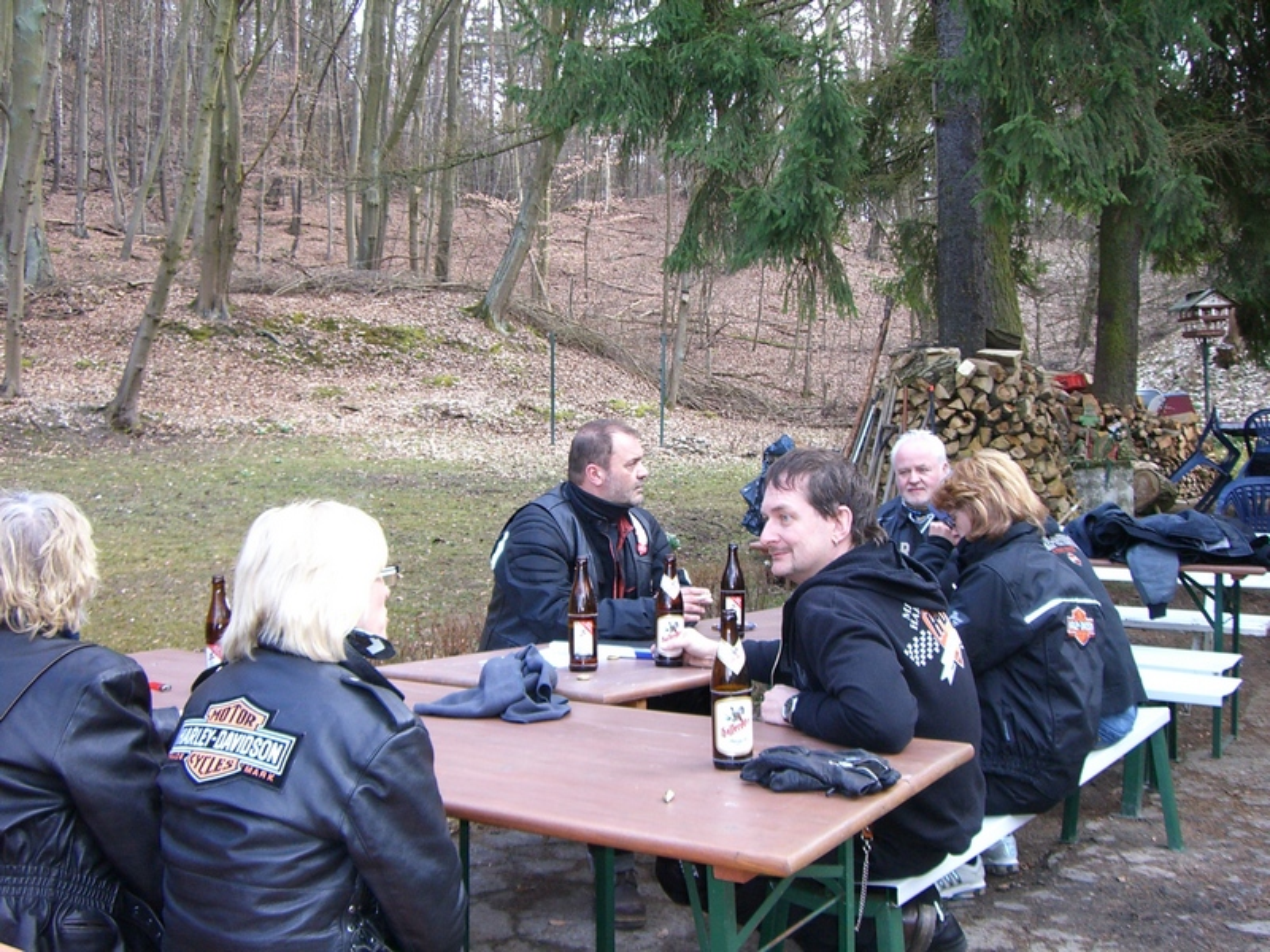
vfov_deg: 37.7
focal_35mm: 38
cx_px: 635
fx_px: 1394
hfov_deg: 49.0
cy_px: 476
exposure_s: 1/80
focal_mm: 6.2
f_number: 2.7
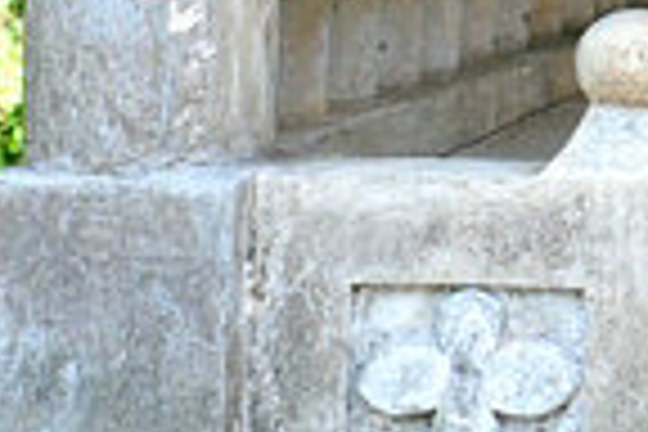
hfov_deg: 8.7
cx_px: 1440
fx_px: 3960
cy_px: -515
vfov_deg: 6.0
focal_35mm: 220
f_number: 3.5
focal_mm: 31
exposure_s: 1/160
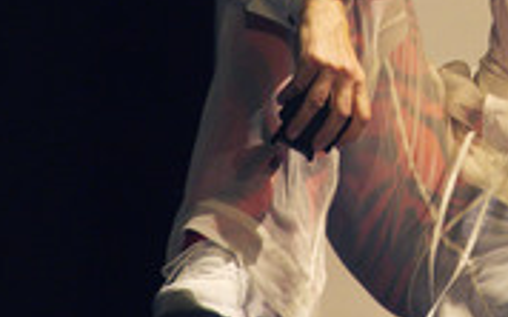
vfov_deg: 2.5
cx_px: 447
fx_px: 7125
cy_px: -46
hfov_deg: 4.1
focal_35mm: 515
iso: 1600
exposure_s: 1/160
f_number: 5
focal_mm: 200
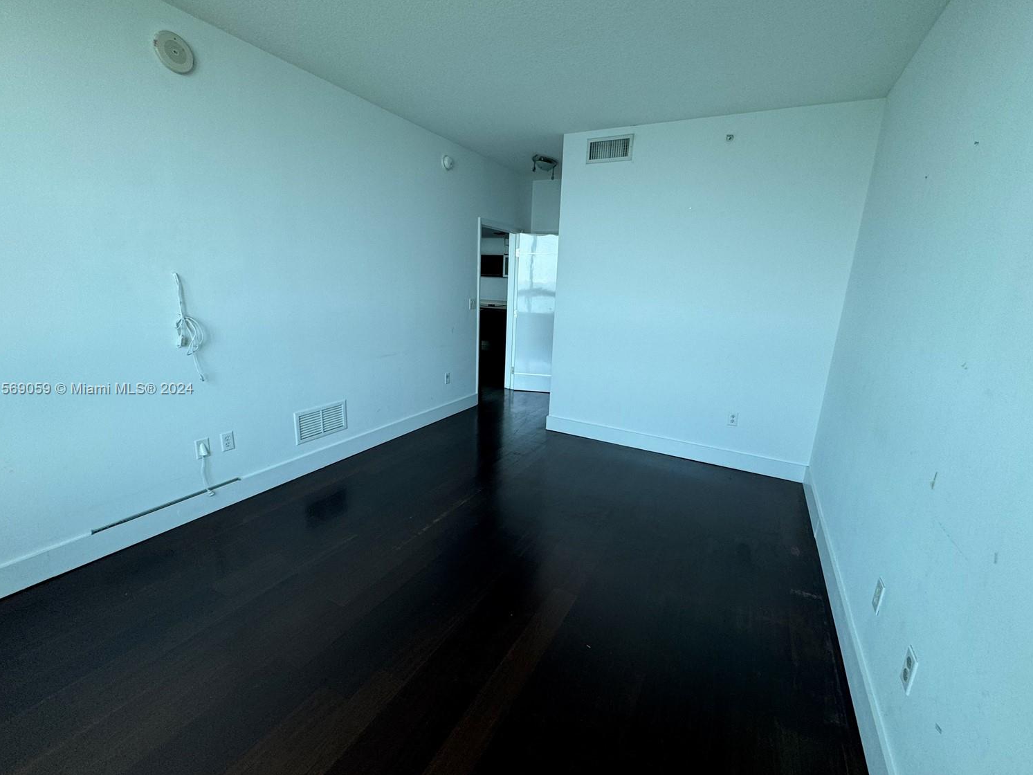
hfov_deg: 98.2
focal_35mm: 15
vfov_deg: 81.8
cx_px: 525
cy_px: 390
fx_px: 448
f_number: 2.2
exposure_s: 1/99
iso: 80
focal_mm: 2.22
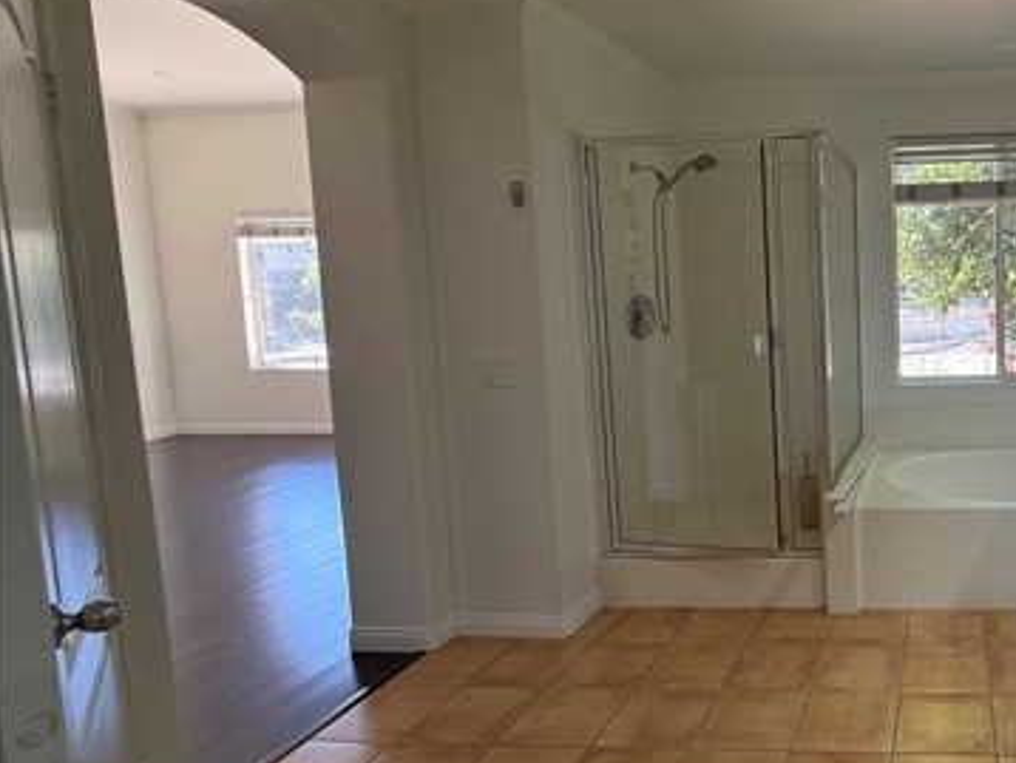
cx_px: 902
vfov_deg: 54.8
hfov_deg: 59.7
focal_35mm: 25
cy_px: 343
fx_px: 734
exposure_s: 1/120
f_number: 2.2
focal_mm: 2.22
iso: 125
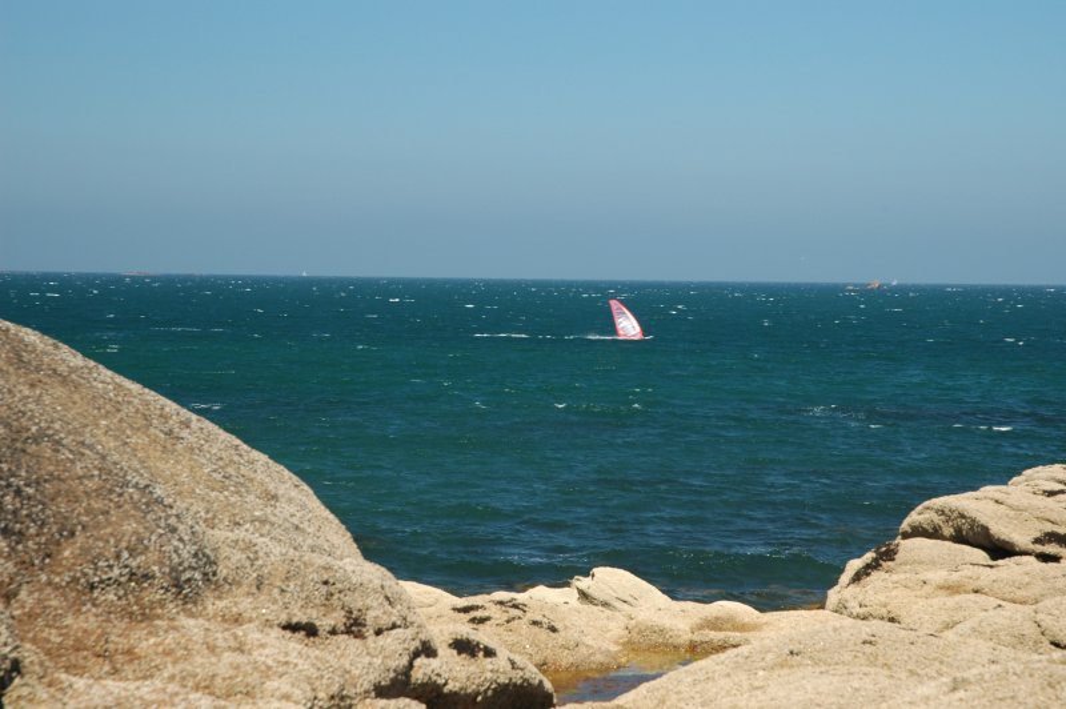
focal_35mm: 93
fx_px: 2752
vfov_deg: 14.7
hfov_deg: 21.9
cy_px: 354
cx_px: 533
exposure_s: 1/50
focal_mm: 62
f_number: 10
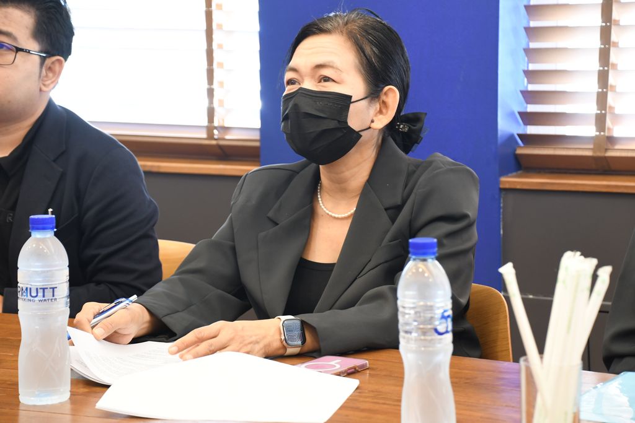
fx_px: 1976
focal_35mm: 112
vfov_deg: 12.2
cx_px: 318
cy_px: 212
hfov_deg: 18.3
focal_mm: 75
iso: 1250
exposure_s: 1/30
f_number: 5
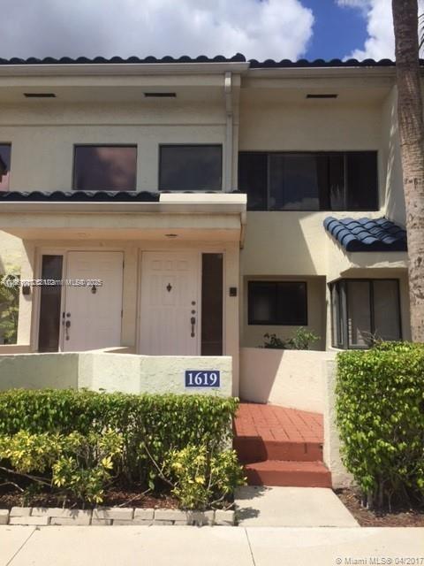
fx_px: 474
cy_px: 283
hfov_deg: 48.2
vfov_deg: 61.7
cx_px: 212
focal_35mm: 29
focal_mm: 4.15
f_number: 2.2
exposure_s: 1/3597
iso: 32
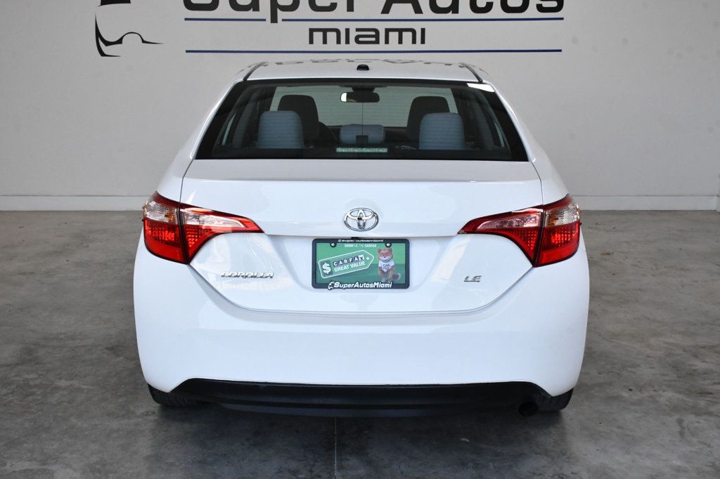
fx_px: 900
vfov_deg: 29.8
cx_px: 360
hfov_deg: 43.6
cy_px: 240
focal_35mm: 45
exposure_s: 1/640
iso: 2500
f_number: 13
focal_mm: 30
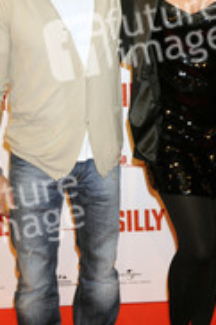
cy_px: 129
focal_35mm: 88
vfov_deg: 23.1
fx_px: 793
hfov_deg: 15.4
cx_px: 187
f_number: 5.6
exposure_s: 1/160
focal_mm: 40
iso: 640
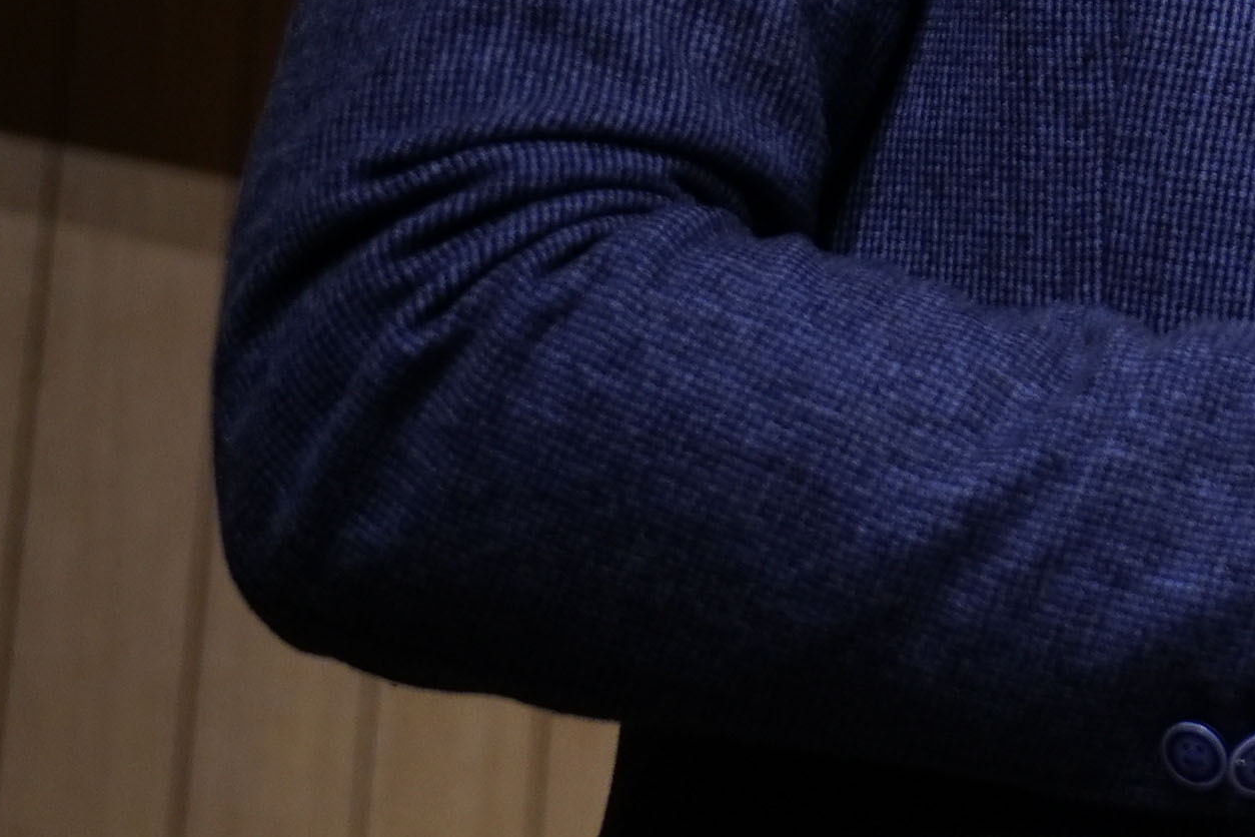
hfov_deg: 9.7
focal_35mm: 190
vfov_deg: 7.0
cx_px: 2906
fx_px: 6623
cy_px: -783
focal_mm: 34
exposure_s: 1/80
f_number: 2.8
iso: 320
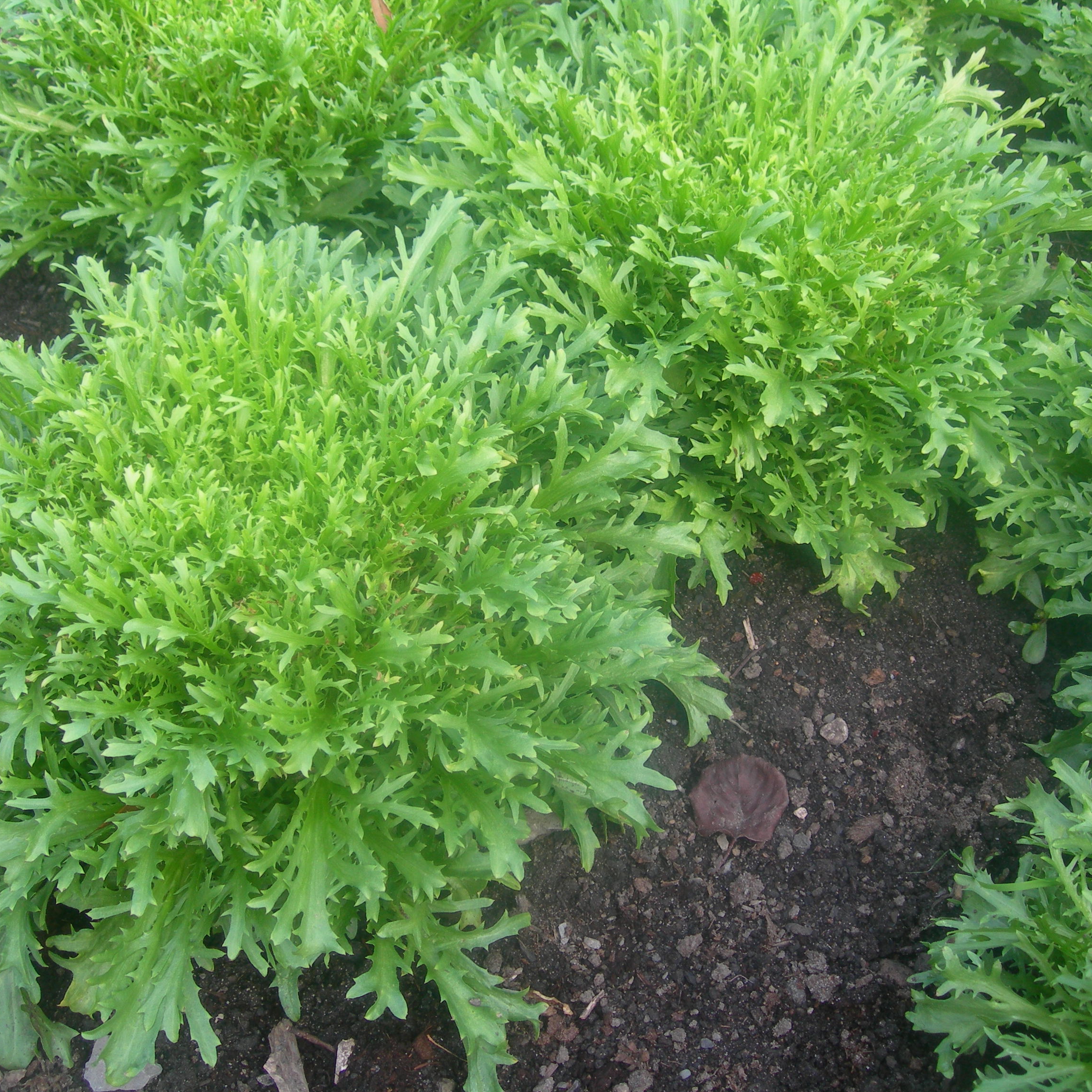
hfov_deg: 37.6
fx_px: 1606
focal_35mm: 45
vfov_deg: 37.6
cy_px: 544
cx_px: 536
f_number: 2.8
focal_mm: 7.8
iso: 50
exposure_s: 1/85.7
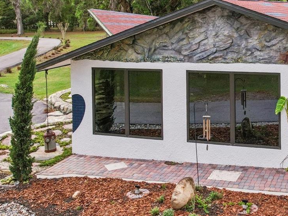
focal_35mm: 46
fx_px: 383
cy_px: 121
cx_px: 234
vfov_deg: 31.5
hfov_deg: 39.5
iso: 140
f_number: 2.8
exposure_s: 1/1250
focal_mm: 8.4
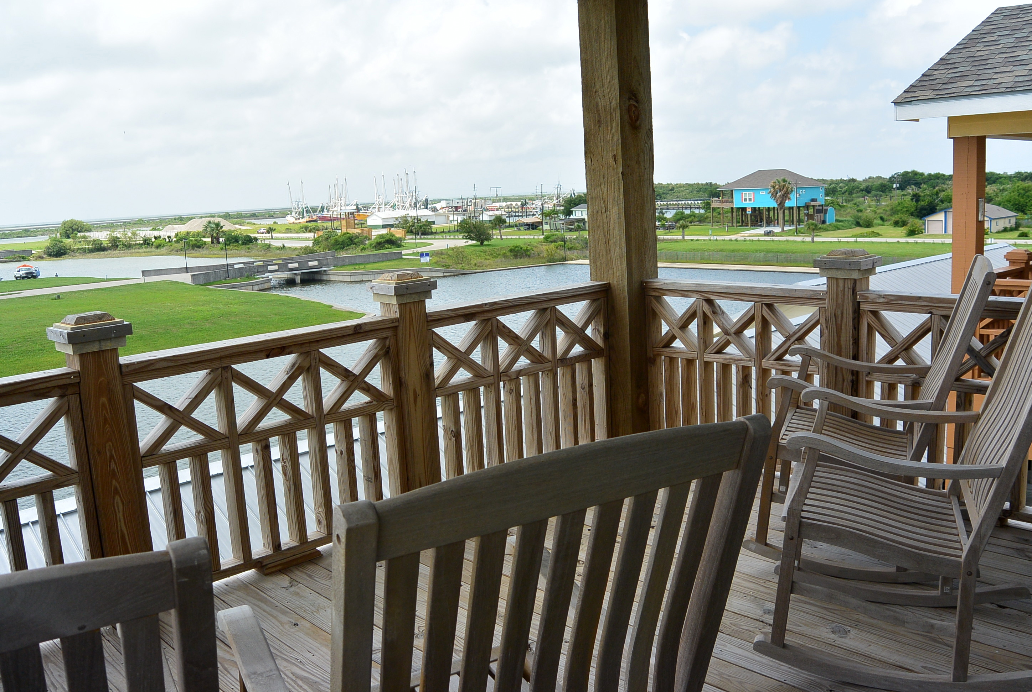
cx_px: 516
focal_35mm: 32
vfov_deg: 41.3
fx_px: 919
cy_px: 346
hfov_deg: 58.6
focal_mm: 12
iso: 100
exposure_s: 1/640
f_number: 4.5
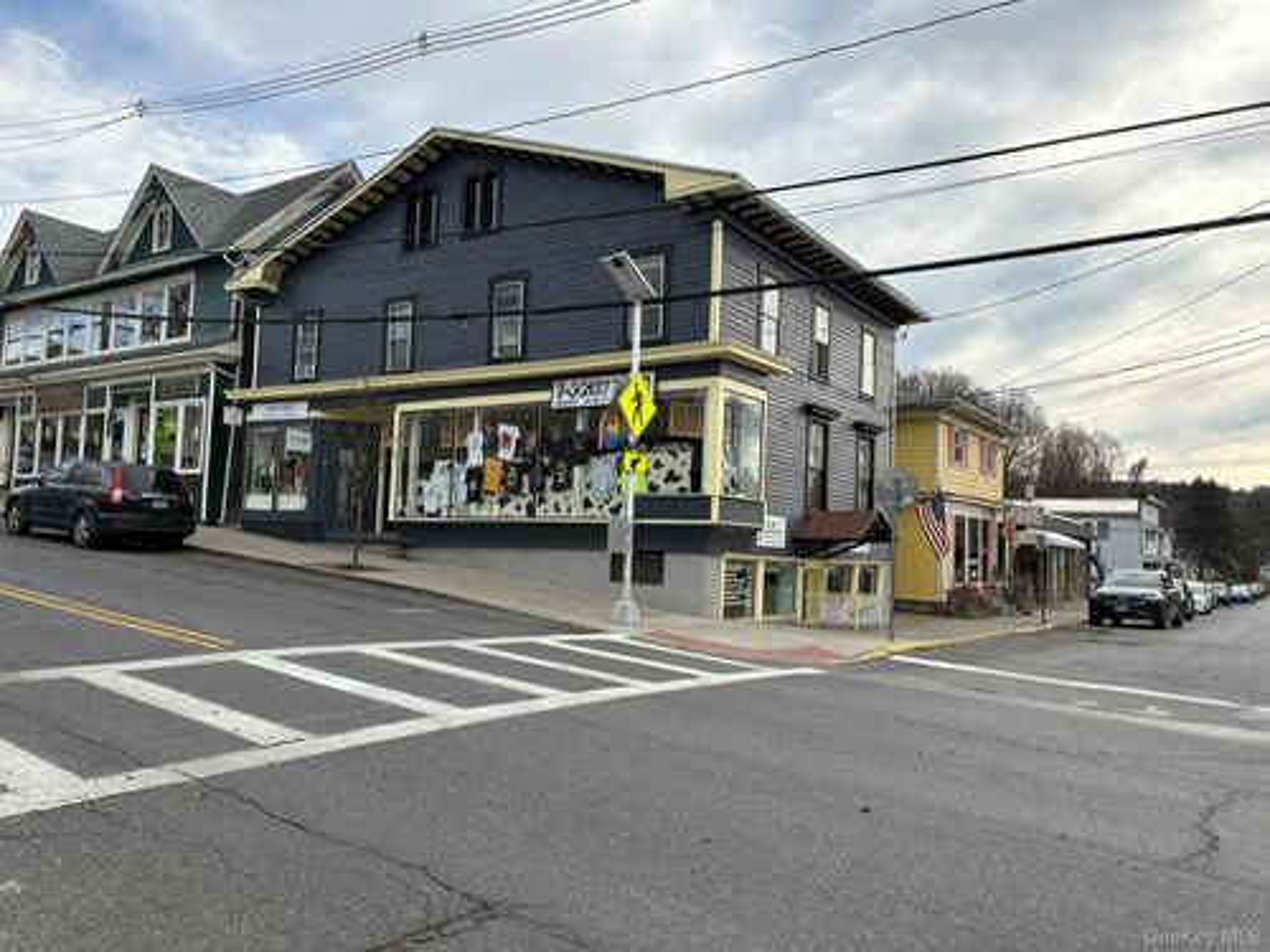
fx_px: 954
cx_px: 635
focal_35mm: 26
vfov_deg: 53.1
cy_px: 476
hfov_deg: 67.3
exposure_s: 1/2747
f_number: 1.6
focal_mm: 5.96
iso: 64
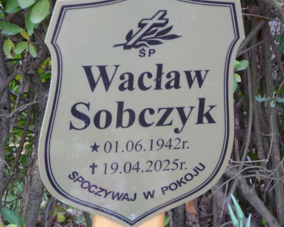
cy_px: 114
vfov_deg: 10.0
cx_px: 148
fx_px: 1303
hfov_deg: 12.4
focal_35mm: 155
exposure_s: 1/30
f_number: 4
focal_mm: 22
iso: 125
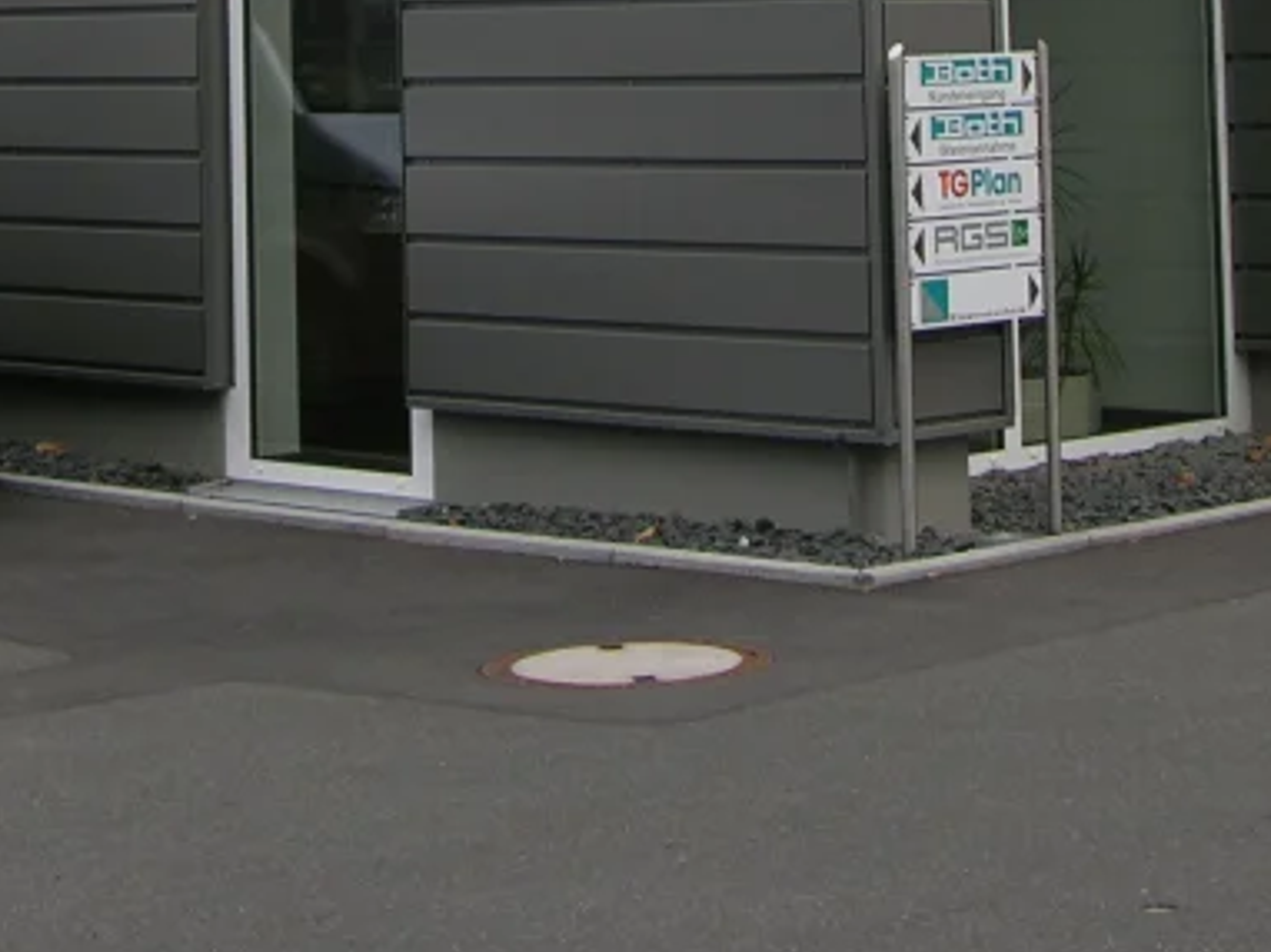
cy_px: -543
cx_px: 449
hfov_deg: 17.9
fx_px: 4036
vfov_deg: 12.7
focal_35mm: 110
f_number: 4
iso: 50
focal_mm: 8.9
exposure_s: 1/68.8
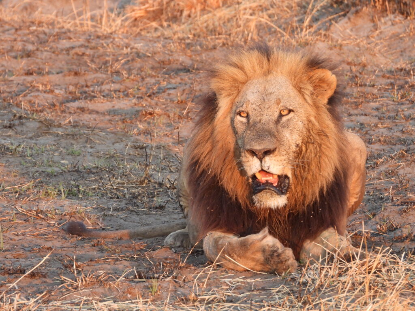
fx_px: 5994
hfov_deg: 4.0
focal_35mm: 500
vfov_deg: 3.0
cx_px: 208
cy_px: 156
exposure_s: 1/100
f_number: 5
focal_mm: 89.9
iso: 400
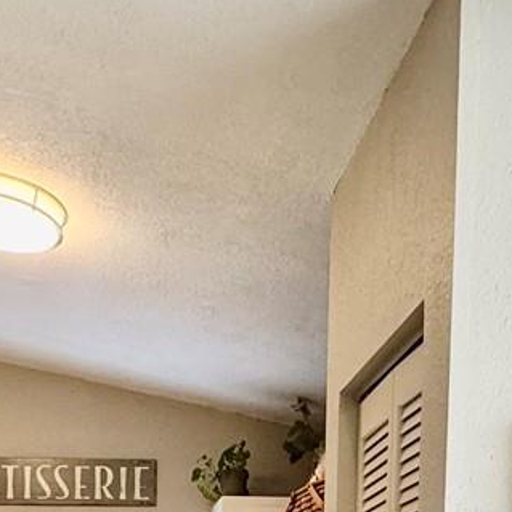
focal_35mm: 62
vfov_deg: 22.6
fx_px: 1038
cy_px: 769
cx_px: 133
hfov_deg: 27.4
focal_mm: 2.22
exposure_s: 1/120
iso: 200
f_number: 2.2
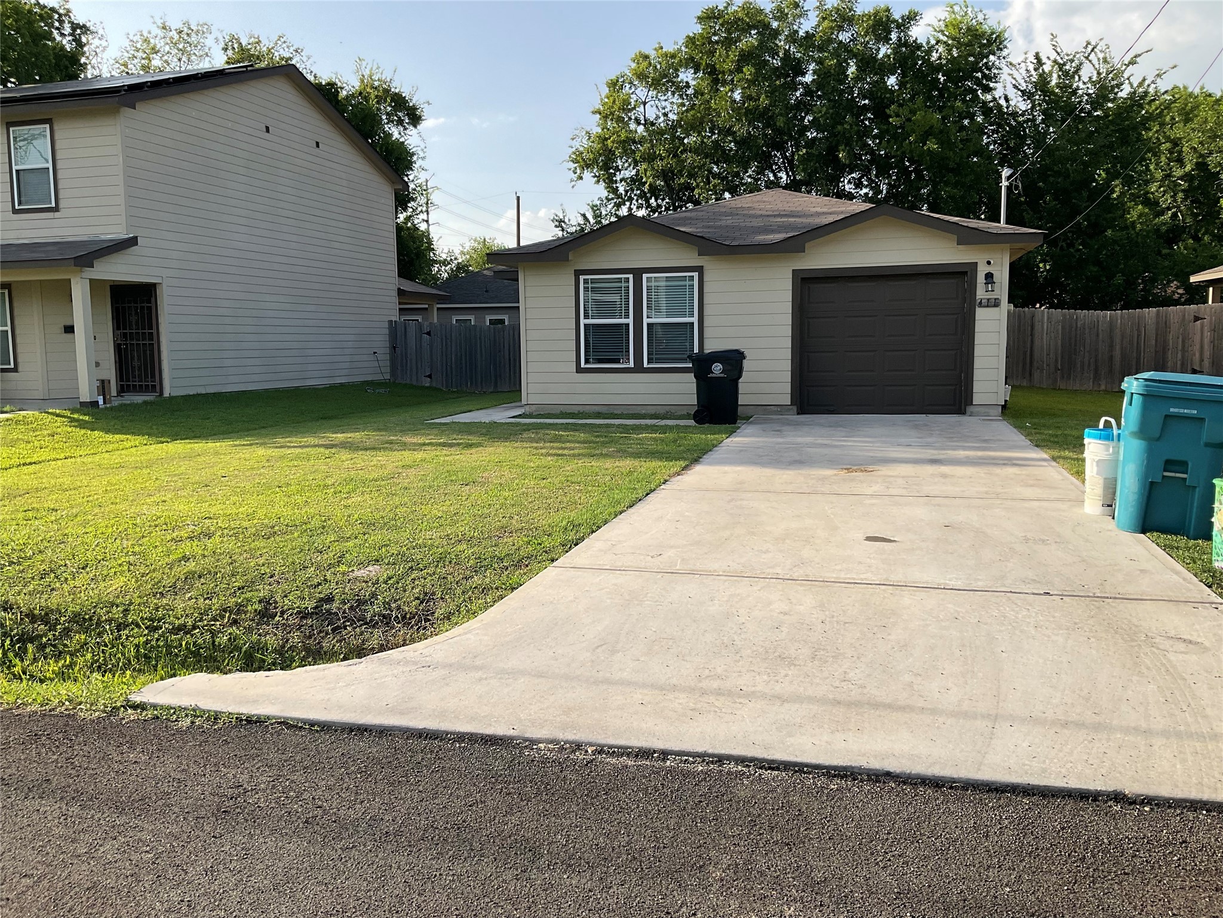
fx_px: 1025
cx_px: 612
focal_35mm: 29
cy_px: 459
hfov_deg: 61.7
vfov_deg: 48.2
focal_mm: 3
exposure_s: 1/1250
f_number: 1.8
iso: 16
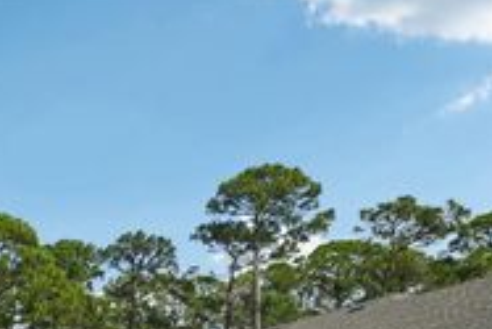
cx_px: -160
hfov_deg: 33.7
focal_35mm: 40
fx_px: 547
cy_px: 425
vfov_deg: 27.9
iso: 400
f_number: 8
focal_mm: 15
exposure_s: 1/1250
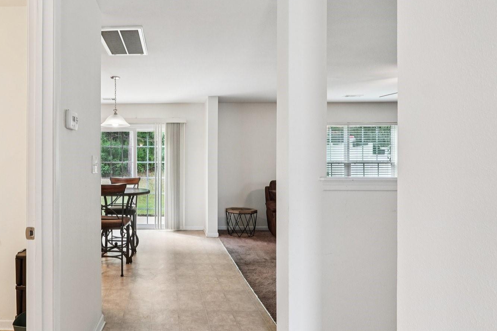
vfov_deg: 55.1
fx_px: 317
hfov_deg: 73.2
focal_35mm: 23
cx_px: 155
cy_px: 171
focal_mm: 10
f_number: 8
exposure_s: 1/20
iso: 400
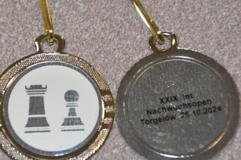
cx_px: 85
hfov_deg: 4.8
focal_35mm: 430
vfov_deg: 3.2
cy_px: 67
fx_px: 2877
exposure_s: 1/60
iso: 800
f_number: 6
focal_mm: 170
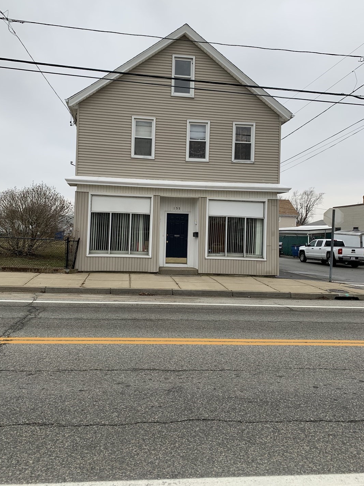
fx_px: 392
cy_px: 226
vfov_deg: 63.4
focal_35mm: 28
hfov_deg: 49.7
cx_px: 169
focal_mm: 4.25
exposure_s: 1/271
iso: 25
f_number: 1.8
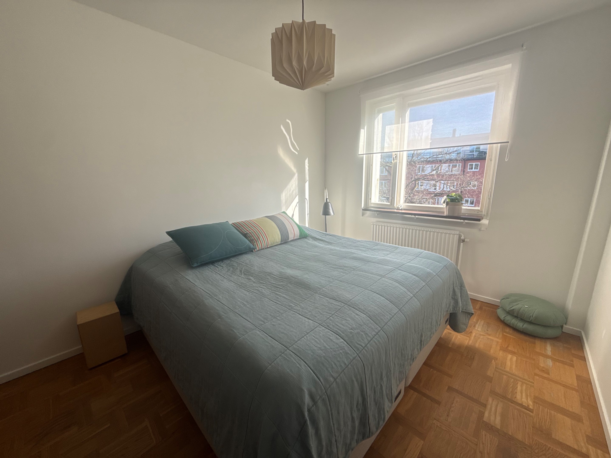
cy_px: 229
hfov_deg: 102.1
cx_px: 306
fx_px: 247
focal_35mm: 14
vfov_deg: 85.7
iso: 50
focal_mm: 2.22
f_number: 2.2
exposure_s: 1/242
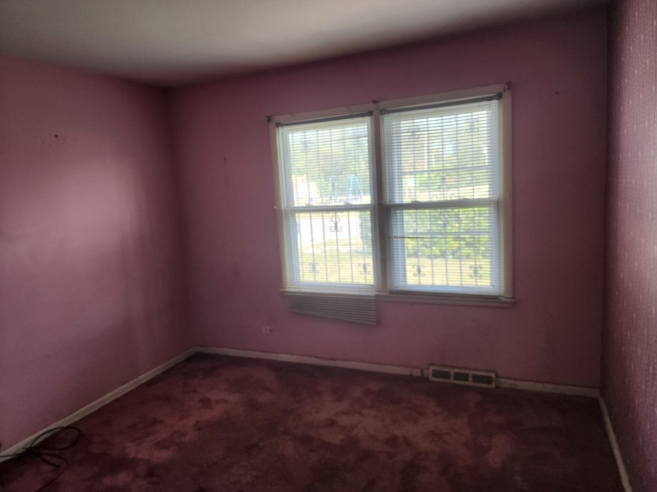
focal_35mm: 23
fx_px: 437
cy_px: 246
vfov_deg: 58.9
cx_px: 328
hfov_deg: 73.9
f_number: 1.8
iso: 250
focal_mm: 6.4
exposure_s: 1/120
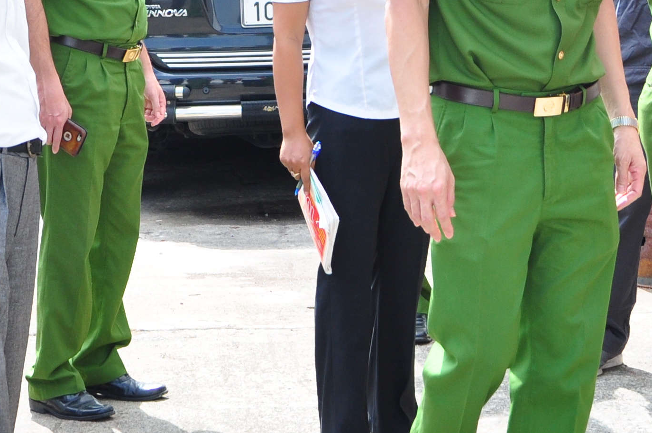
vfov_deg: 10.4
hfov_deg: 15.7
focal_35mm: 131
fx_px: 2369
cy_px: 37
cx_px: 304
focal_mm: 28
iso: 320
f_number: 5.6
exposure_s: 1/320
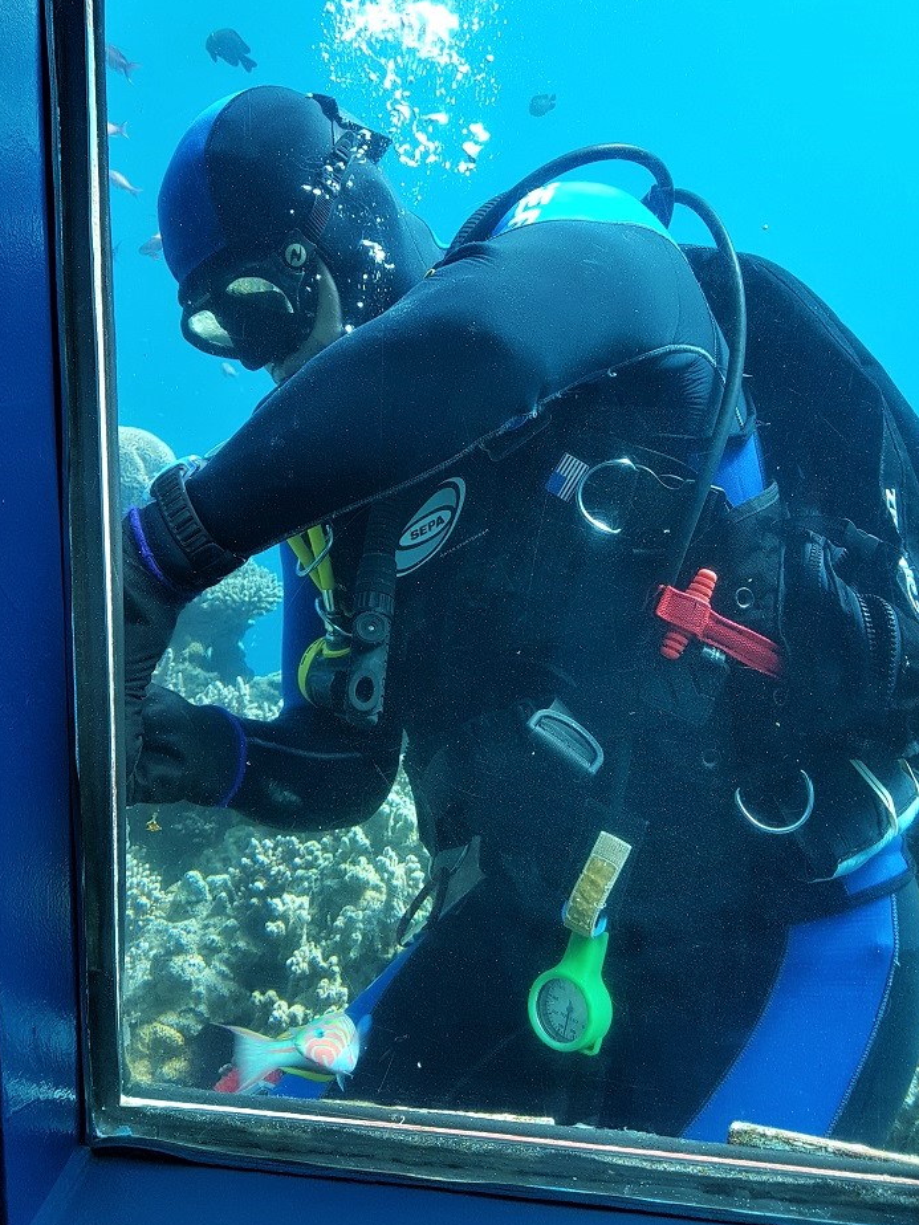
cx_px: 504
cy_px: 571
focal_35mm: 30
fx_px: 1062
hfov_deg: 46.7
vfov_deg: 59.9
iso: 40
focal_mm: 4.2
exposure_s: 1/166
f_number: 1.7
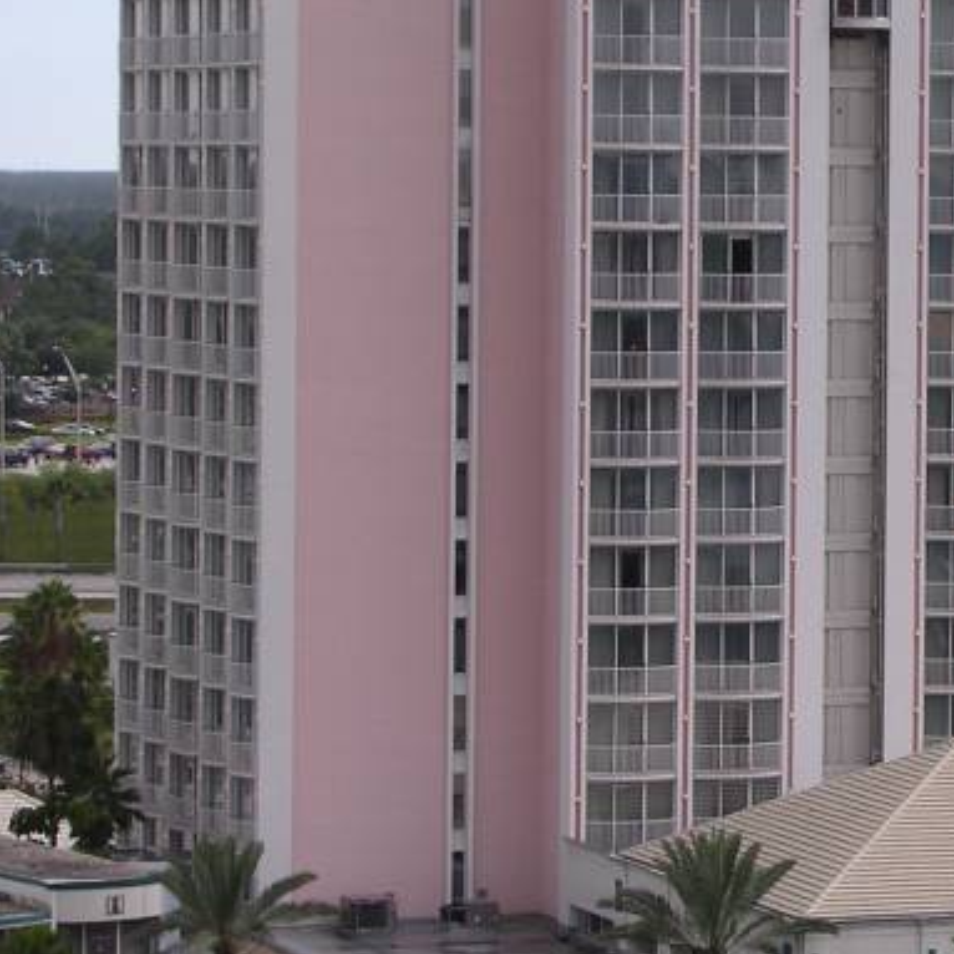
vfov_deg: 9.0
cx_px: 949
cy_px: 286
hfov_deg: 9.0
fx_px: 6049
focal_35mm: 194
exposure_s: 1/117
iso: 100
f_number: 4.6
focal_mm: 15.9
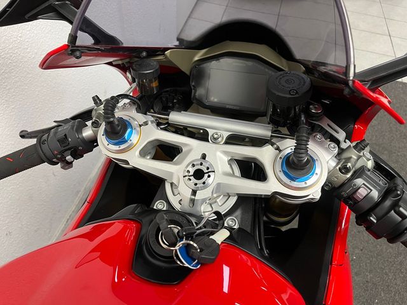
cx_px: 204
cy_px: 152
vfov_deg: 53.1
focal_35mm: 26
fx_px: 306
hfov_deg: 67.3
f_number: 1.6
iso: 160
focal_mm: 5.1
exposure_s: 1/50
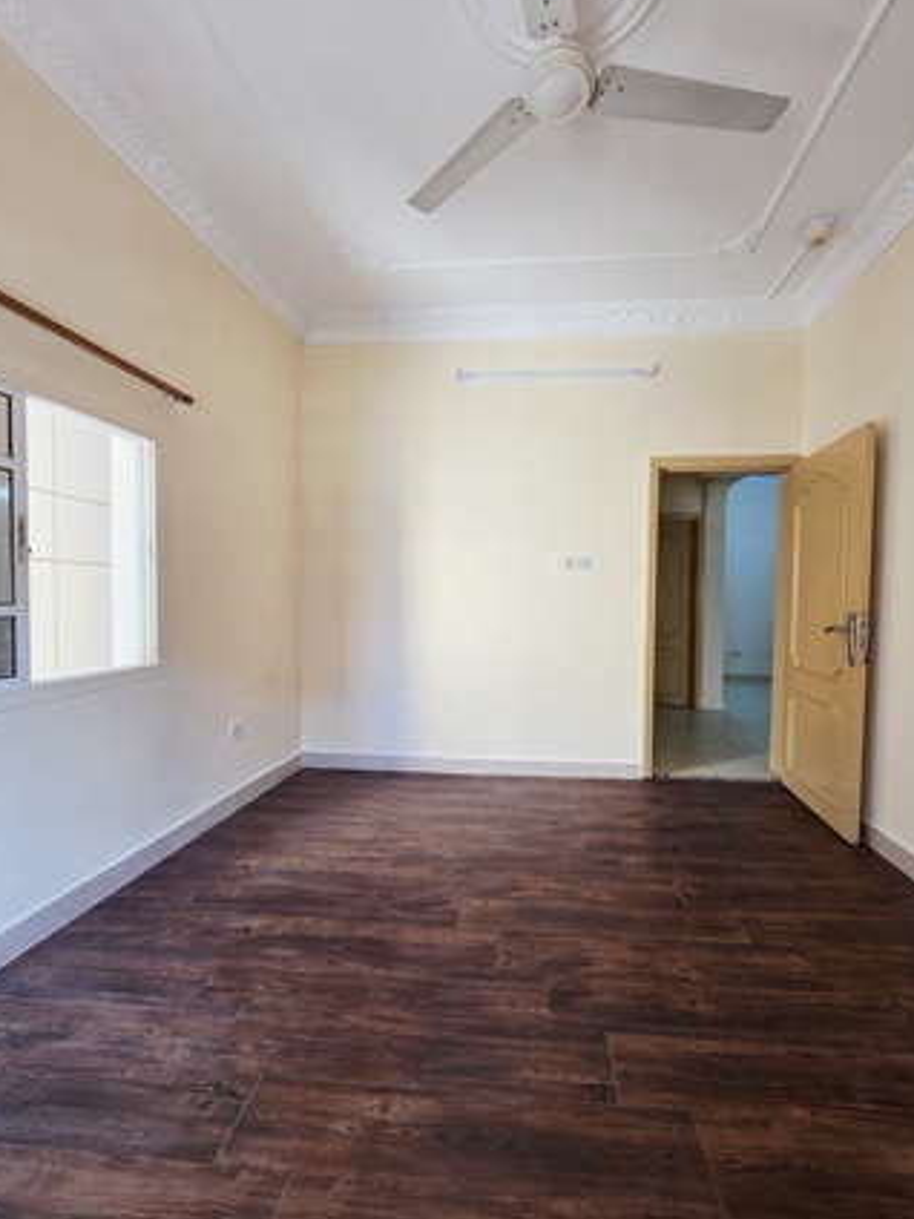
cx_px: 476
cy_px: 611
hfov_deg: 85.6
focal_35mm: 14
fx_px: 493
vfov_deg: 102.1
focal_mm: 2.2
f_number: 1.9
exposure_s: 1/101
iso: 100
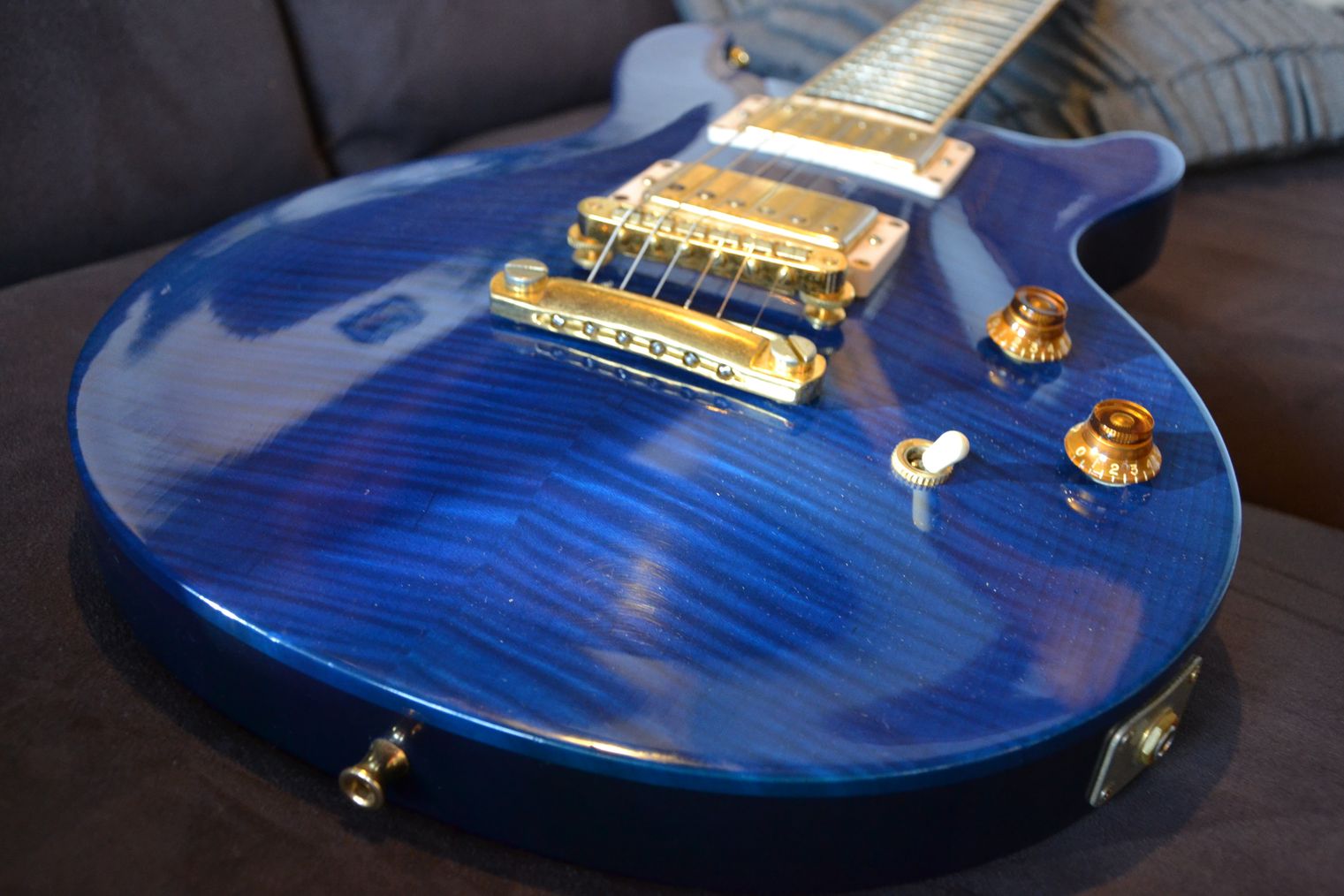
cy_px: 448
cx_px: 672
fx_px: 1568
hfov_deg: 46.4
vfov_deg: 31.9
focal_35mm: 42
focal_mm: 28
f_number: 4
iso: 1600
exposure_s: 1/8
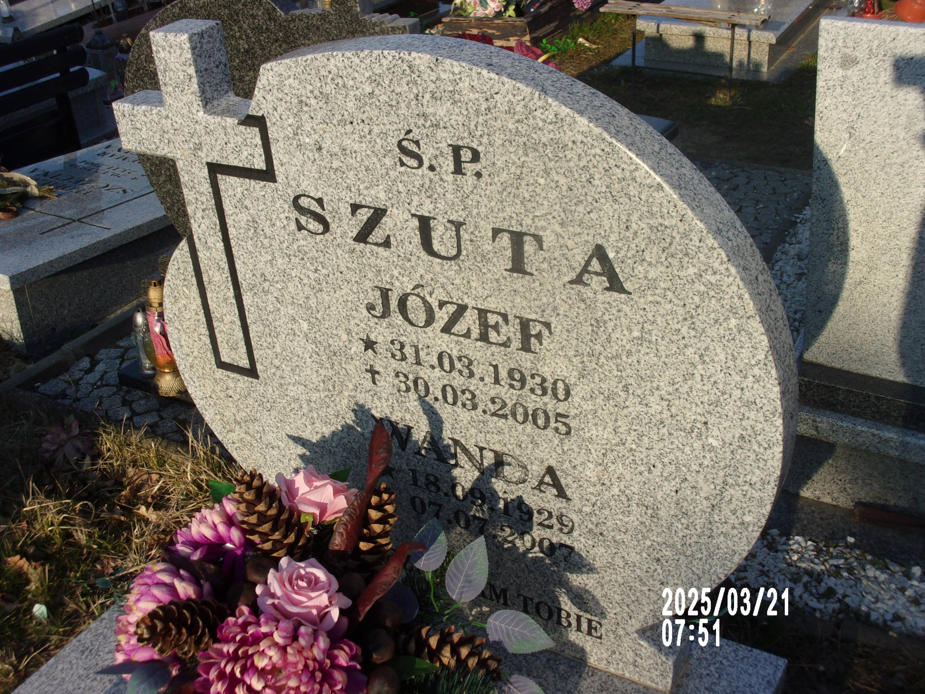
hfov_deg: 43.9
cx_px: 462
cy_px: 347
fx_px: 1149
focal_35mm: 43
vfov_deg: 33.6
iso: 80
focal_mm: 7.8
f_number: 12.5
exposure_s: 1/90
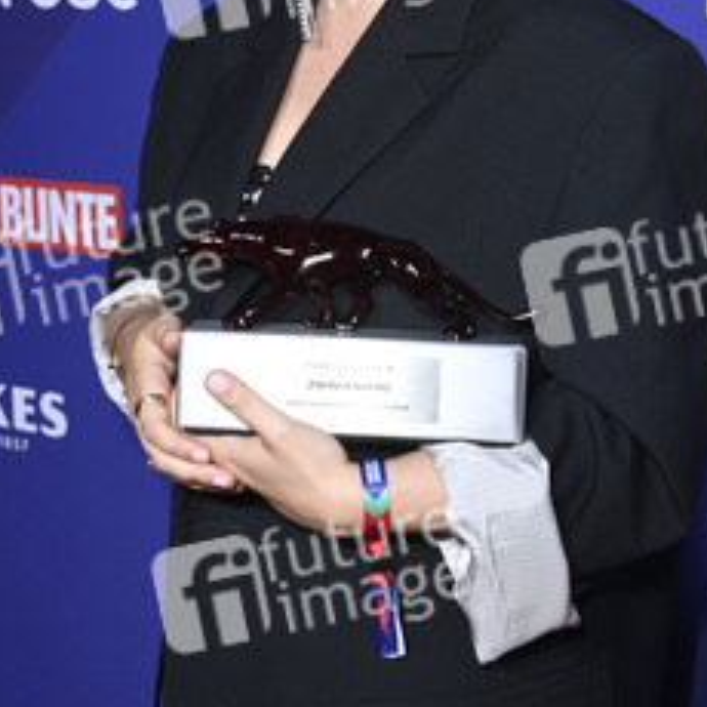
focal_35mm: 65
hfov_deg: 26.5
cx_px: 400
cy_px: 120
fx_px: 1502
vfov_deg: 25.9
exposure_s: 1/200
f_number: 5.6
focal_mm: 44
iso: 1600
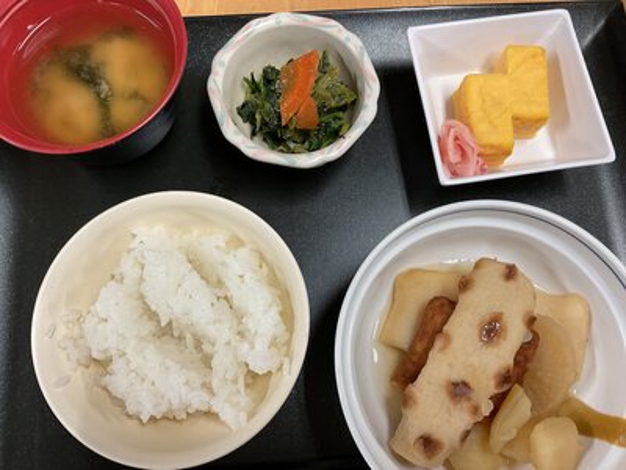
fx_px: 524
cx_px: 313
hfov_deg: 61.7
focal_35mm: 29
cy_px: 235
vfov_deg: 48.2
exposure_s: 1/50
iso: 64
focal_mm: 3
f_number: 1.8
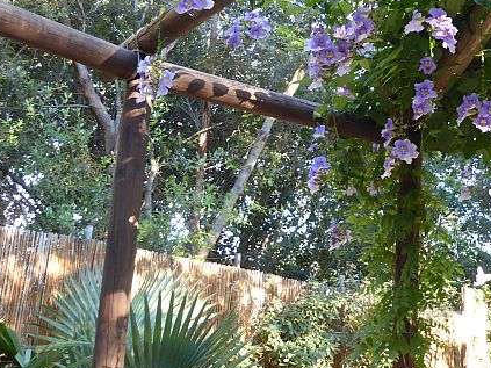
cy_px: 132
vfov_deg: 24.7
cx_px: 318
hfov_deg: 32.5
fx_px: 837
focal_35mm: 59
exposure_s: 1/60
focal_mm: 6.7
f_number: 3.7
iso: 320
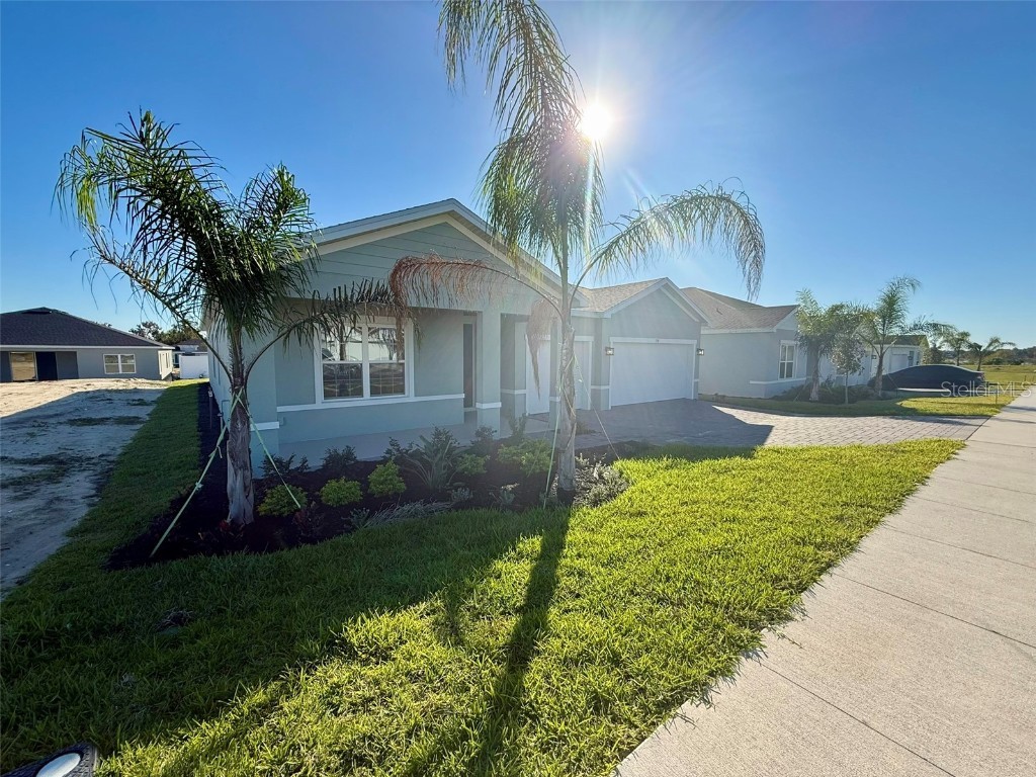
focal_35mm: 14
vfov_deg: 85.7
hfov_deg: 102.1
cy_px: 388
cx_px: 518
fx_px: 419
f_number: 2.2
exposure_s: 1/1312
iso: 64
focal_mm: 2.22
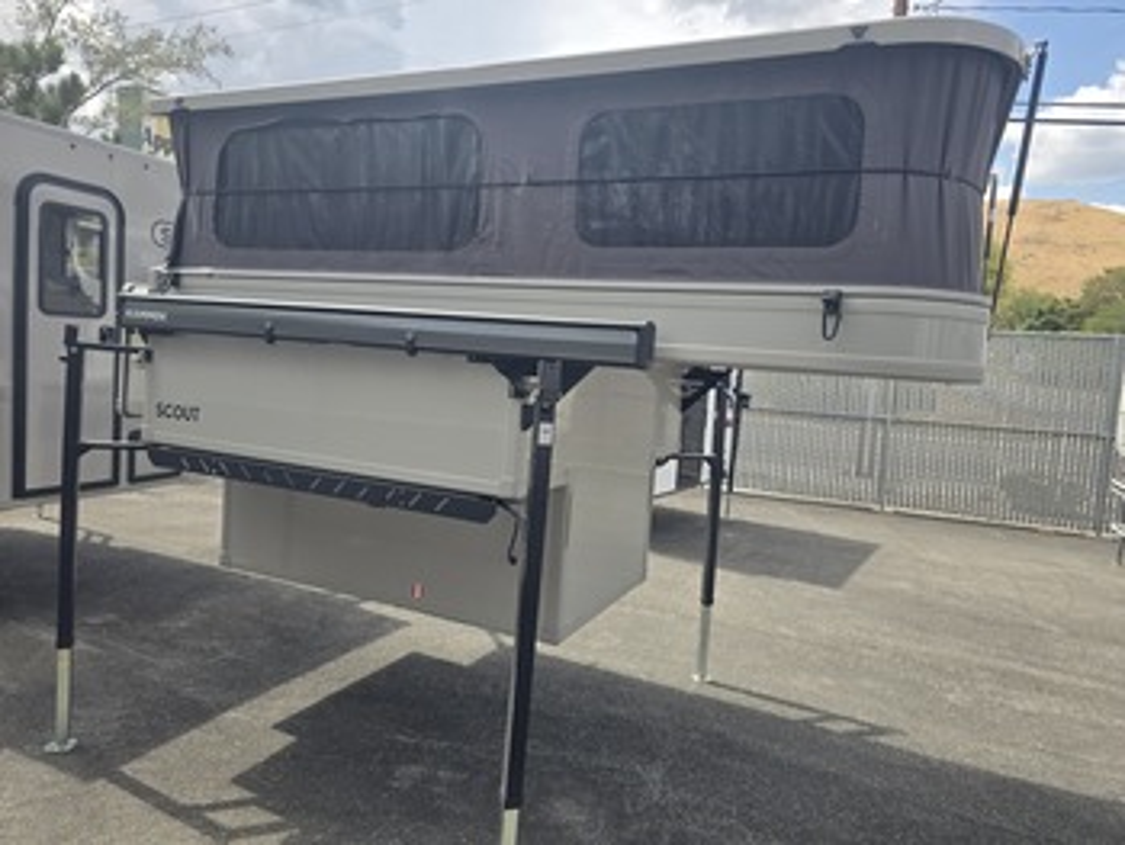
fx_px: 748
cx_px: 562
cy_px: 422
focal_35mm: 23
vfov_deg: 58.9
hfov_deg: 73.9
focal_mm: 6.3
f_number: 1.7
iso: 12
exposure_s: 1/596
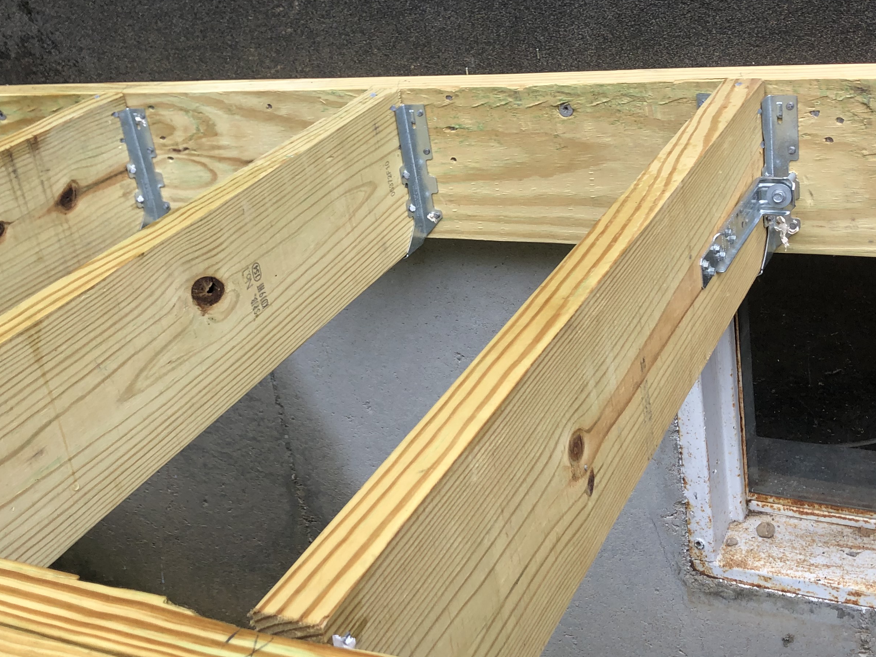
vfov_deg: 30.9
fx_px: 1190
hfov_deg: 40.4
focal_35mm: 47
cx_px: 442
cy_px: 296
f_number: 1.8
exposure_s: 1/191
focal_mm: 3.99
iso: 20
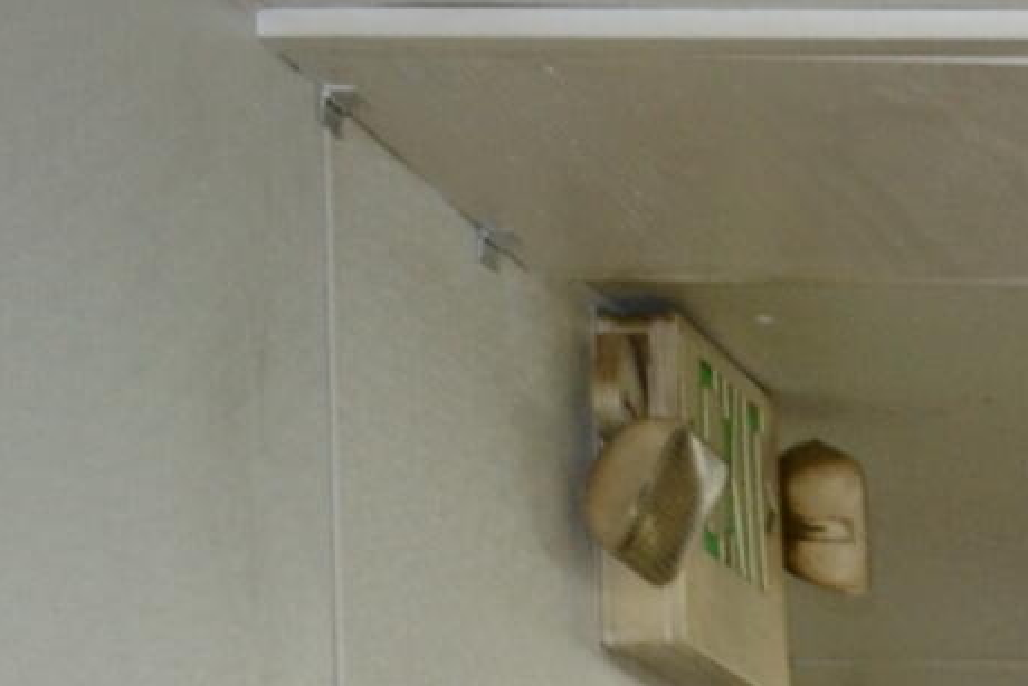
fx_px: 5027
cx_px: 2454
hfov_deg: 10.2
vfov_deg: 6.9
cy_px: 2159
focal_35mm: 176
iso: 400
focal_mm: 18
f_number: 4
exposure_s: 1/60
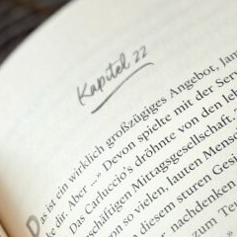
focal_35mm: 181
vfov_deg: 9.6
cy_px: 29
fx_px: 1402
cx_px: 52
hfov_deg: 9.6
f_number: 1.78
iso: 64
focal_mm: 6.76
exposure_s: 1/121
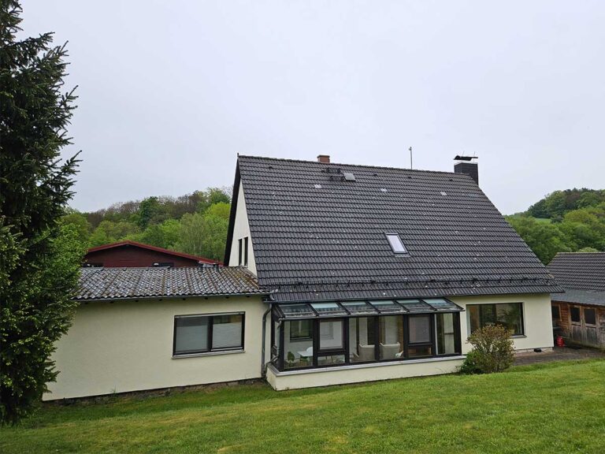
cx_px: 302
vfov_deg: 58.9
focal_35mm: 23
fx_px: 402
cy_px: 227
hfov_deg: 73.9
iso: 32
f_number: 1.8
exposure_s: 1/100
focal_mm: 5.4
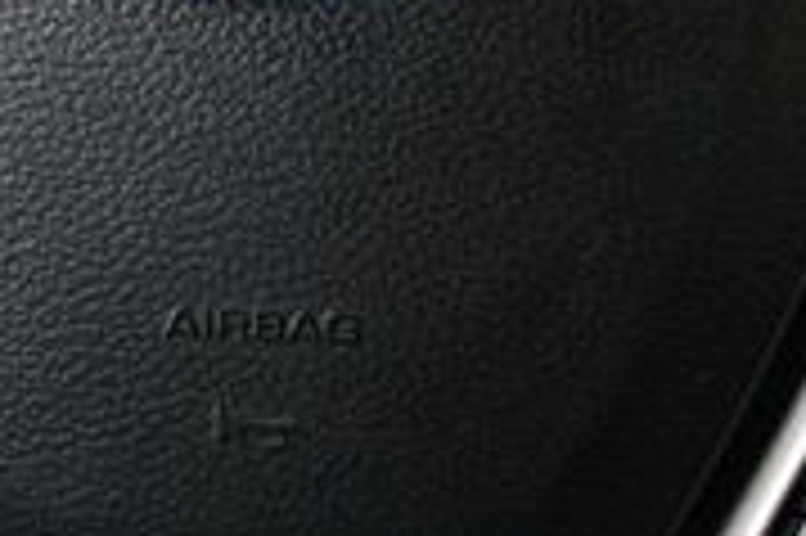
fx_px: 2639
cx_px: 248
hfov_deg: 17.3
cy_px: 189
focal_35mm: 118
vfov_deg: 11.6
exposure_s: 1/60
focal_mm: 22
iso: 3600
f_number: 3.8
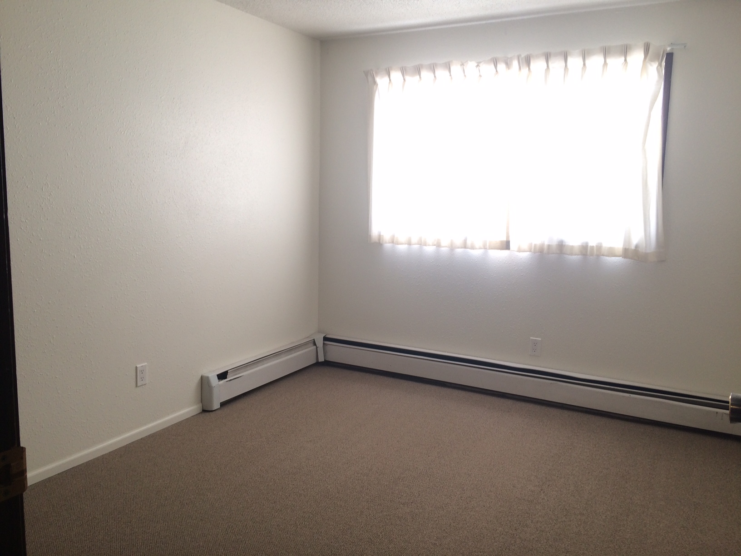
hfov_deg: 61.7
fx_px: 621
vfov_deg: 48.2
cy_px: 278
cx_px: 370
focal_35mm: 29
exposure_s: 1/30
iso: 40
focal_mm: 4.15
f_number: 2.2
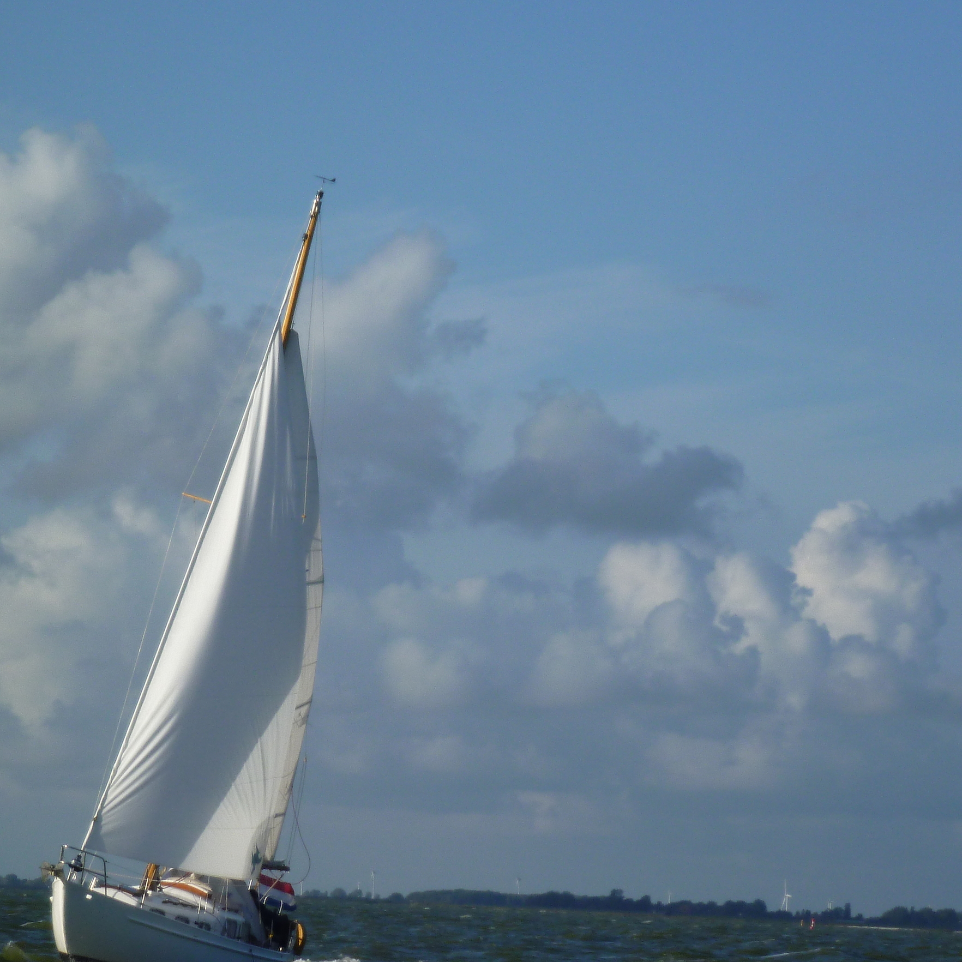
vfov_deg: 8.4
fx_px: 6540
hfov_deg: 8.4
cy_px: 509
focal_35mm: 208
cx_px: 385
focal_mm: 22.8
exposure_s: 1/320
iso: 80
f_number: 5.9
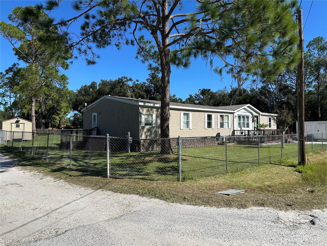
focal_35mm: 24
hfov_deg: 71.6
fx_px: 227
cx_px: 164
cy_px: 123
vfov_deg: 56.8
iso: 80
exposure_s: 1/5000
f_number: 1.78
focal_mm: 6.86
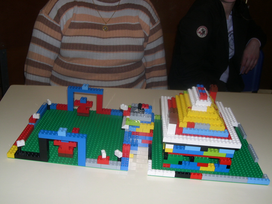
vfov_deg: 37.7
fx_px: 299
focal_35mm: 38
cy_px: 102
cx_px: 136
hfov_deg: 49.0
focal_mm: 8
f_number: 7.6
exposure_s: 1/30
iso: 100
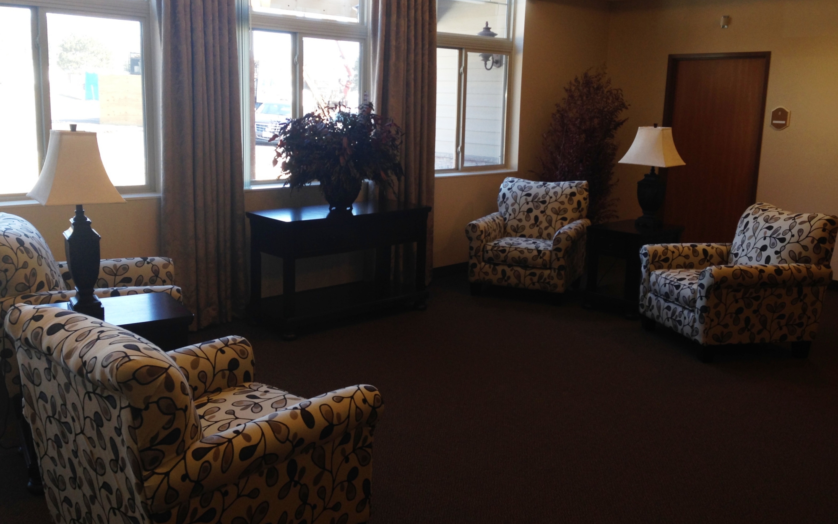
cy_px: 225
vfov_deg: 35.3
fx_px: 822
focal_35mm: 36
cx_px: 411
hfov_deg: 54.0
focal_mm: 4.12
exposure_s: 1/42
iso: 50
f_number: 2.4
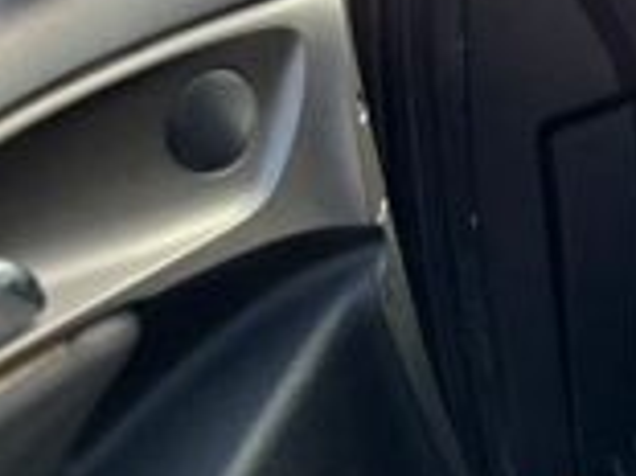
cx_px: 1375
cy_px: -148
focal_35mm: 134
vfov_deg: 10.8
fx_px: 2460
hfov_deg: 12.5
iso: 50
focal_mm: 5.1
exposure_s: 1/443
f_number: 1.6
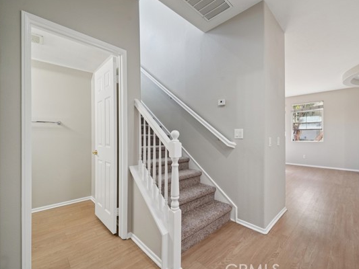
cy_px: 136
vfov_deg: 81.8
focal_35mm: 15
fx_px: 156
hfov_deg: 97.7
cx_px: 200
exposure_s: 1/15
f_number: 8
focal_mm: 13
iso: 400
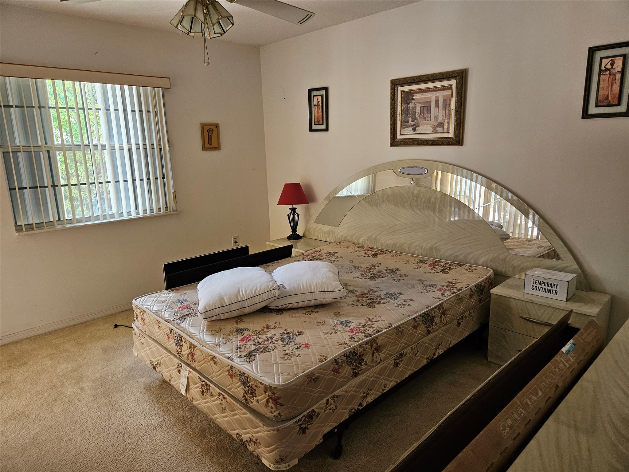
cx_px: 314
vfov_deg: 58.9
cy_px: 236
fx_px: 418
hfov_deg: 73.9
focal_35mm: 23
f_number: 1.8
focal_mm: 5.4
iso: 250
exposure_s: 1/120
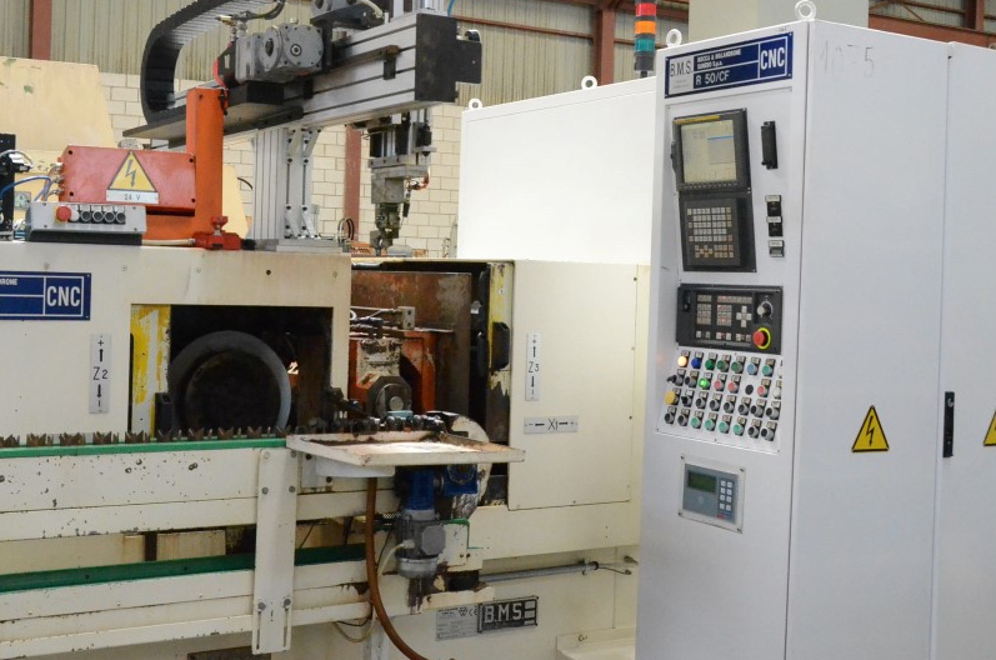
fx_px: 1243
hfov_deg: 43.4
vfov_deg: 29.6
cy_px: 256
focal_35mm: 45
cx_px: 393
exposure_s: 1/200
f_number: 7.1
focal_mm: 22
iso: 6400
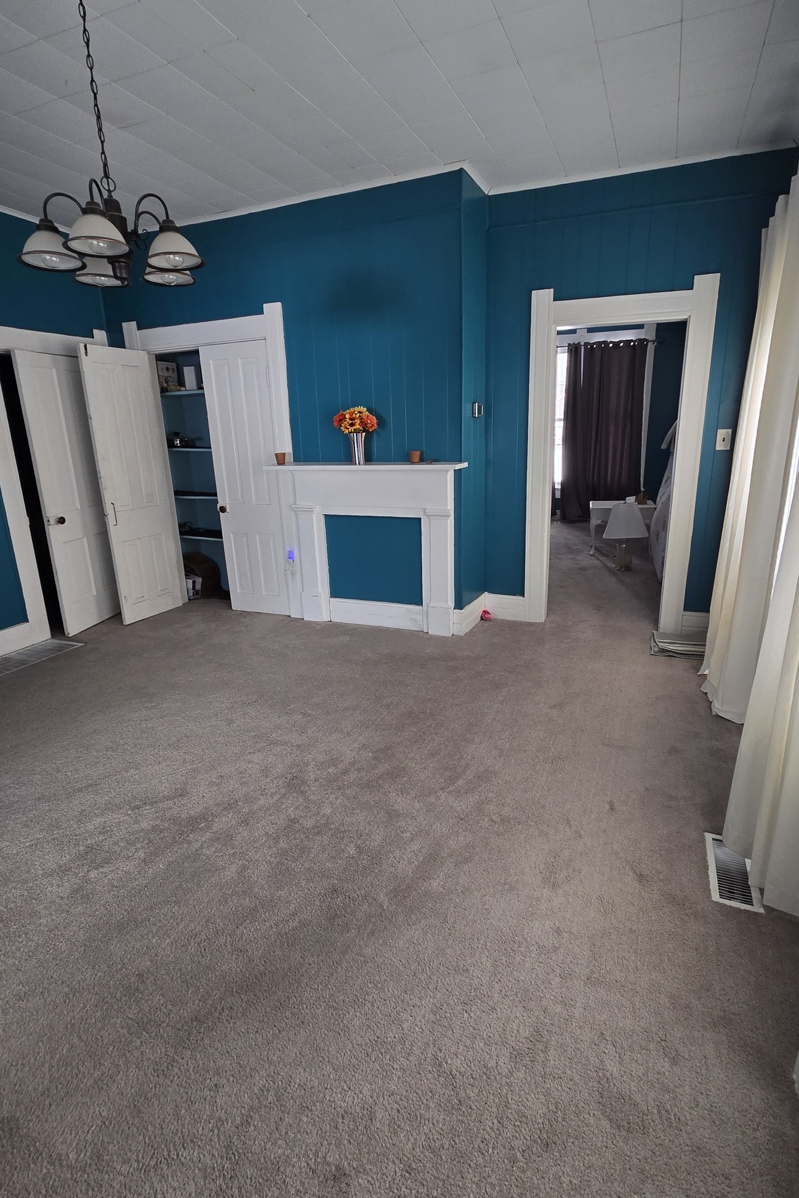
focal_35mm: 16
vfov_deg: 96.7
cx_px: 433
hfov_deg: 73.6
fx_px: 533
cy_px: 576
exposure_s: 1/60
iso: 160
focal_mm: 2.2
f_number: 2.2
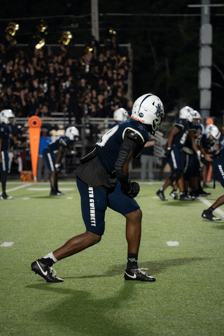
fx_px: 1671
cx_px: 112
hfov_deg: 7.7
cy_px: 168
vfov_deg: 11.5
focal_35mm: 179
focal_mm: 179
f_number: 5.6
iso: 5000
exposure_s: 1/400
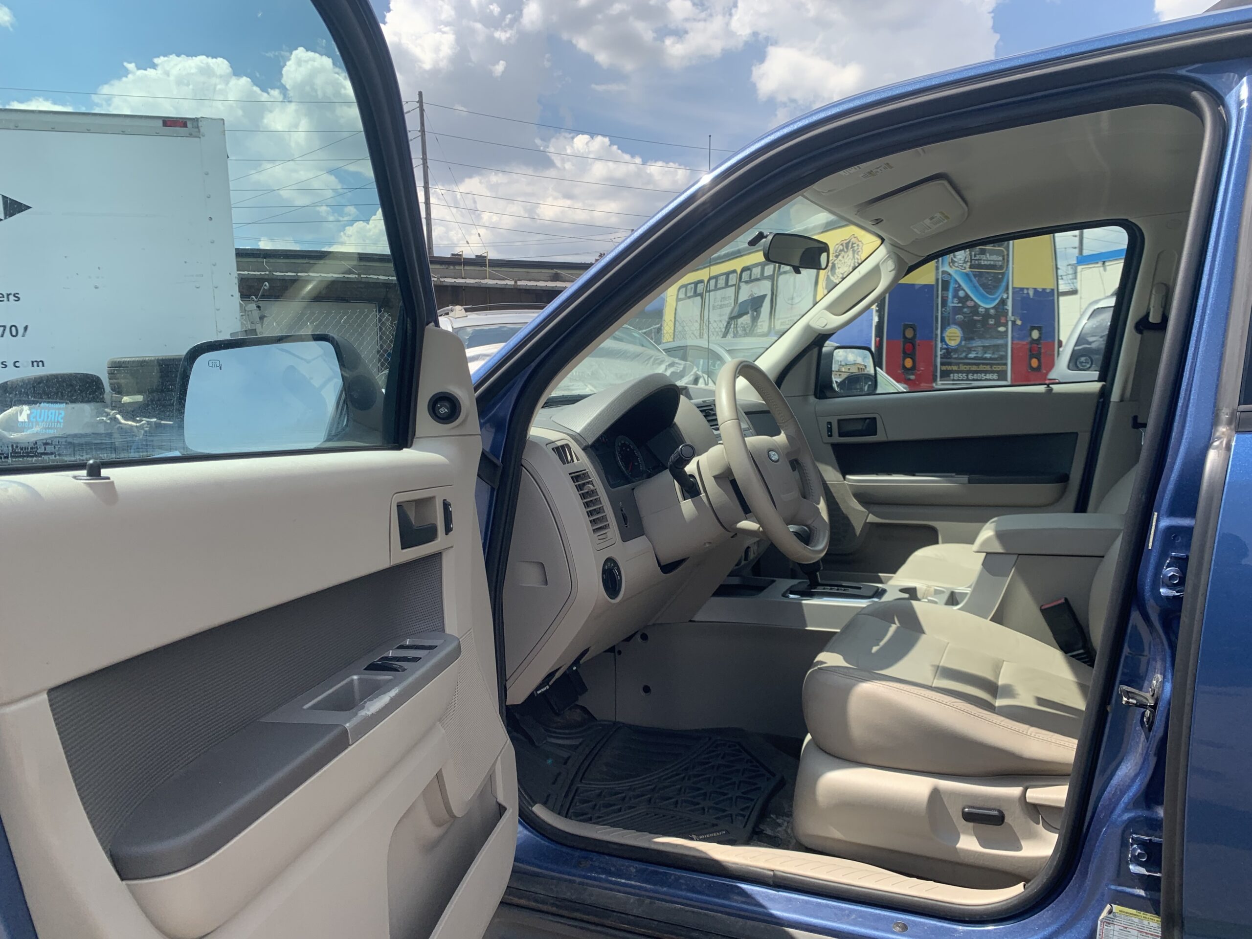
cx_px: 626
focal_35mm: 26
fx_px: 940
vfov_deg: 53.1
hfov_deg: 67.3
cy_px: 470
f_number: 1.8
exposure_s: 1/1447
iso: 25
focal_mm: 4.25
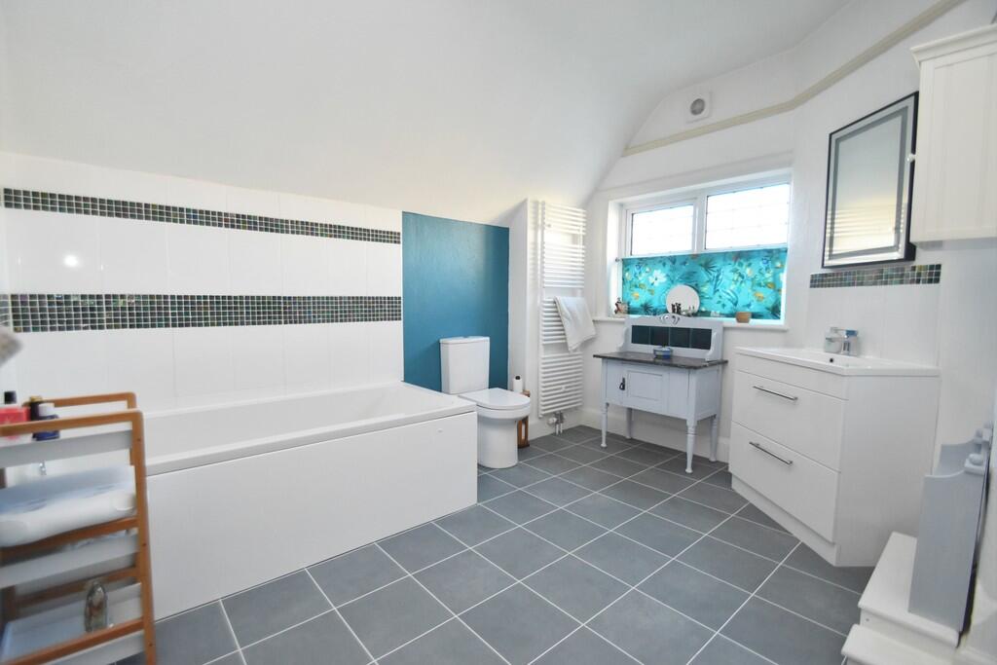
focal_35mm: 15
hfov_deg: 100.4
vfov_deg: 77.3
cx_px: 498
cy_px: 332
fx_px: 415
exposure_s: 1/125
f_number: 4
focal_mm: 10
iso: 1250
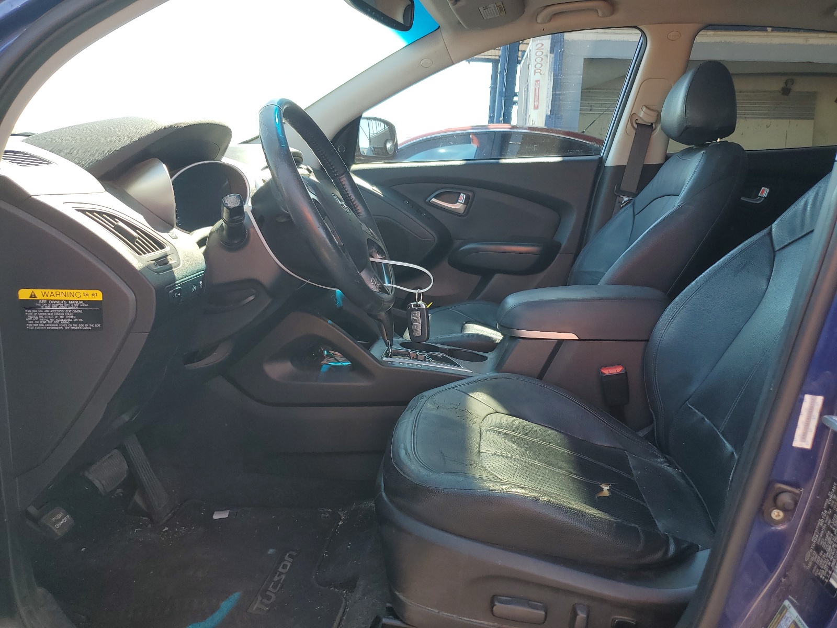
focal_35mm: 26
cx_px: 418
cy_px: 314
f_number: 1.5
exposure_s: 1/286
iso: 50
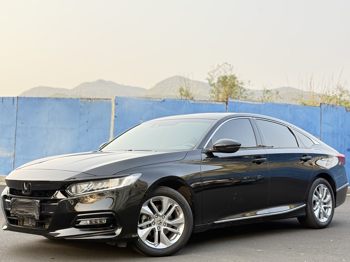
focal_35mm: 48
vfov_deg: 30.3
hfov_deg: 39.7
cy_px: 131
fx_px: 485
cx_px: 175
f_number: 1.78
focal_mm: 6.76
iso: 80
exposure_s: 1/215
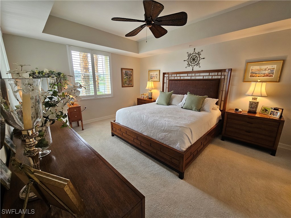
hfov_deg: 106.2
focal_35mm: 13
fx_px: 109
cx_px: 146
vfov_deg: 89.9
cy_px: 109
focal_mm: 2.2
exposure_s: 1/60
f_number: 2.2
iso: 125
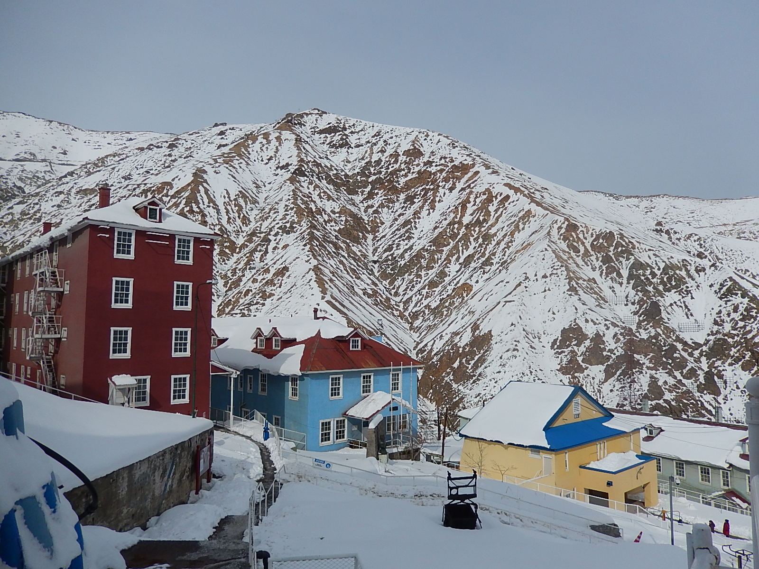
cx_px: 380
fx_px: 548
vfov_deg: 54.9
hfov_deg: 69.4
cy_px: 284
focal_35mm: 25
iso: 125
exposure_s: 1/1000
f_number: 6.8
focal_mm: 4.5
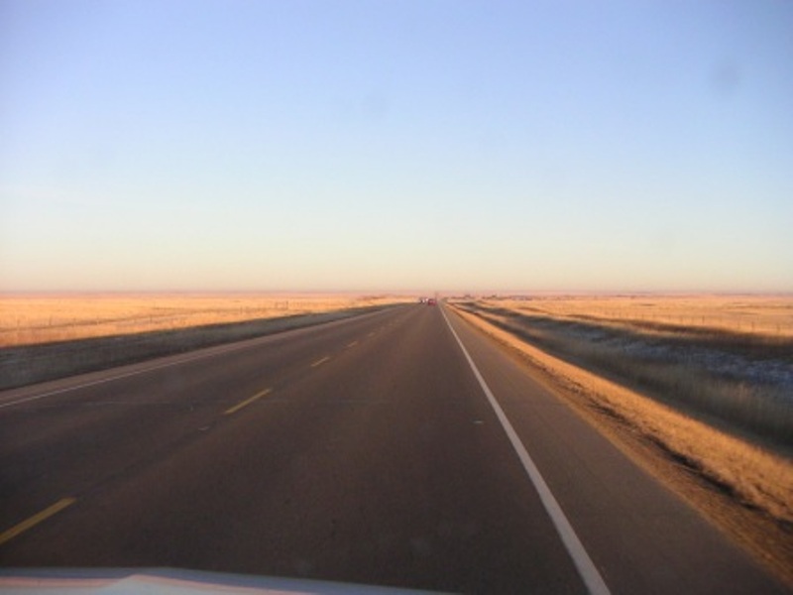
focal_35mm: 39
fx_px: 893
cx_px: 396
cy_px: 298
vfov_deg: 36.8
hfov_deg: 47.9
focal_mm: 5.1
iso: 64
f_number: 2.9
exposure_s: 1/350
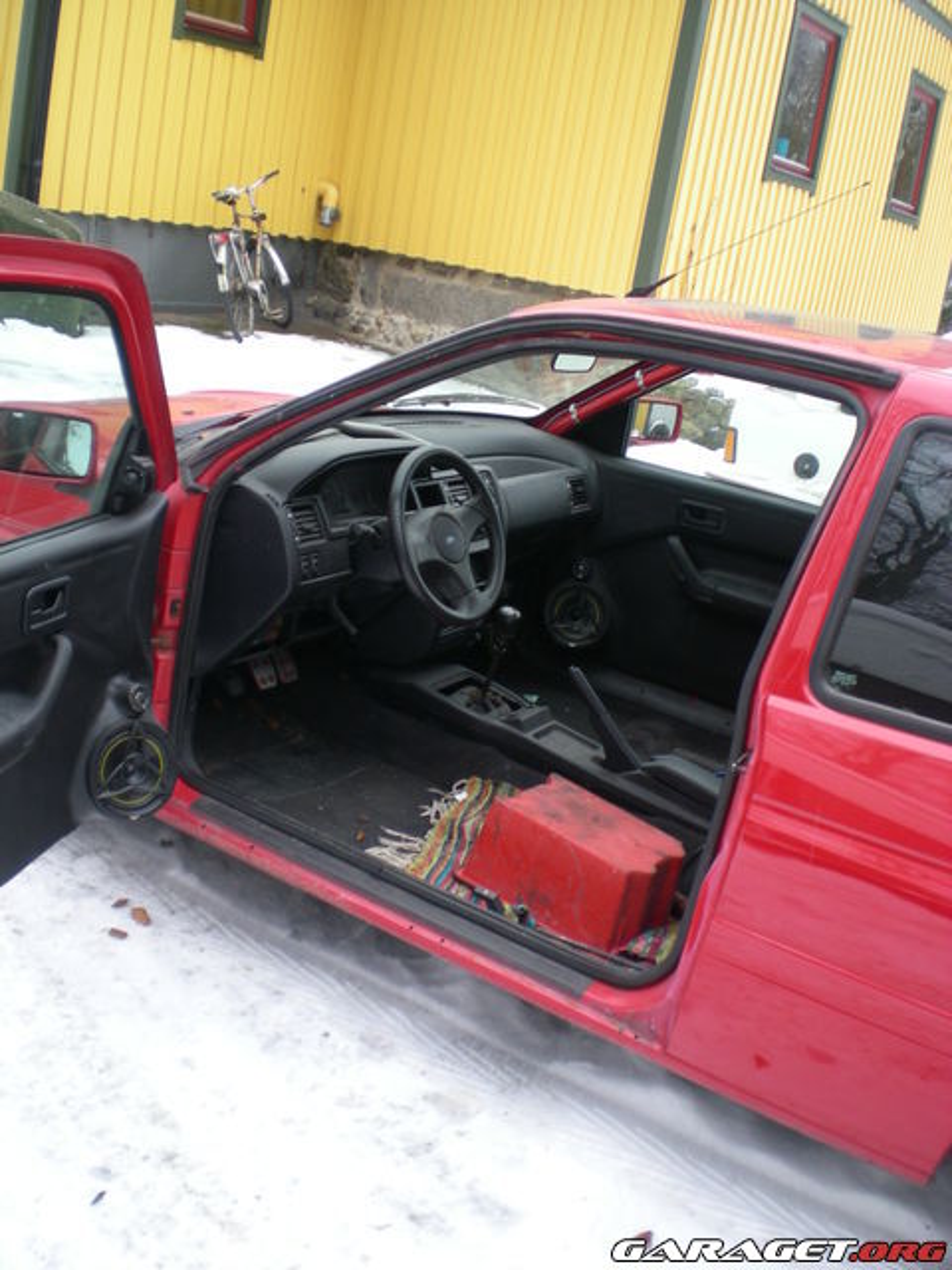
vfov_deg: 49.0
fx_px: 1393
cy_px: 635
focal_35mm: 38
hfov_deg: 37.7
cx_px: 476
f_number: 3.1
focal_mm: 6.3
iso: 81
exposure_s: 1/65.4
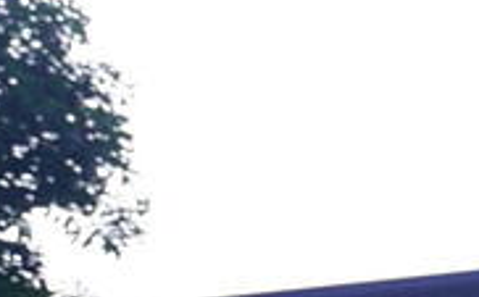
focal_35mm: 92
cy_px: 585
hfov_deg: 13.2
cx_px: 1271
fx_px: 1199
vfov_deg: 12.5
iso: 100
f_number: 5.6
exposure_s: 1/60
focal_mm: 16
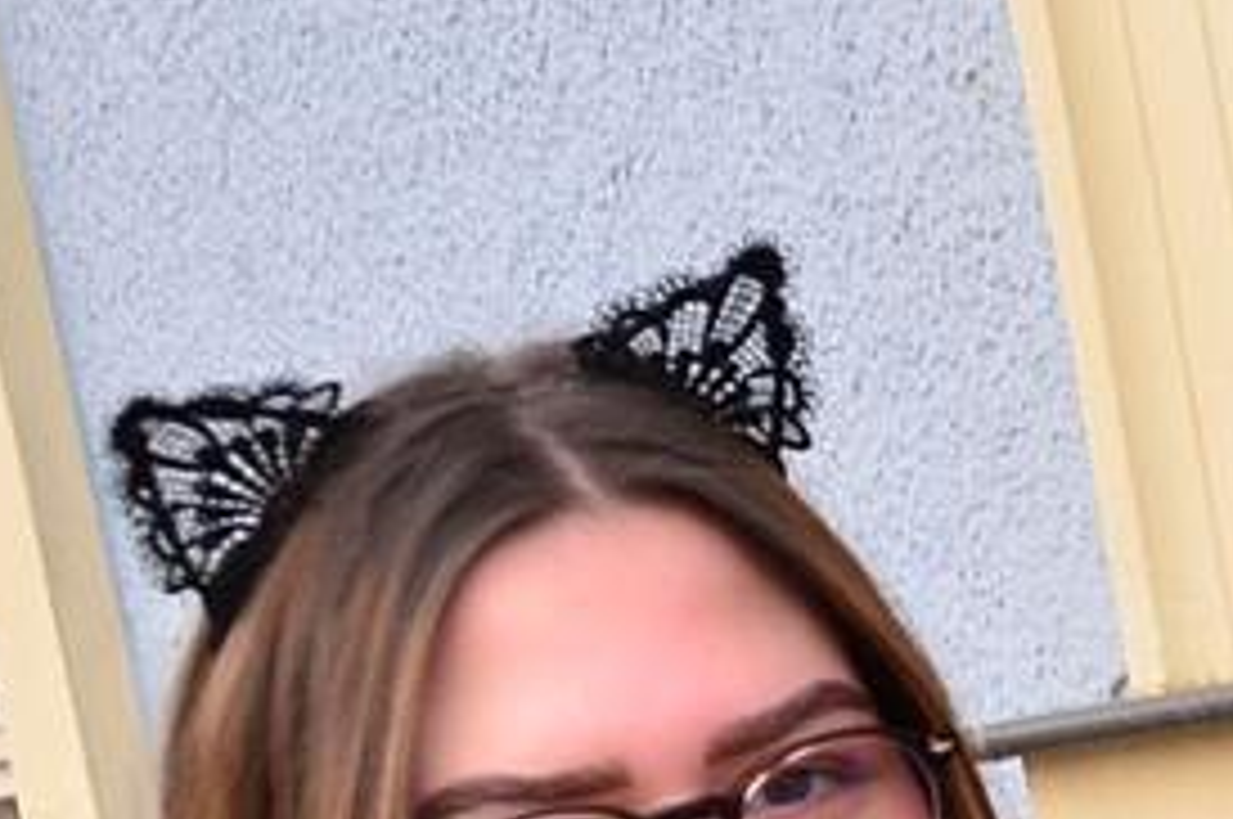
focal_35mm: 207
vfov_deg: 6.5
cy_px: 1498
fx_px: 7080
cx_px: 2084
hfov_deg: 9.5
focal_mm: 35
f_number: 5.6
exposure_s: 1/250
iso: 400
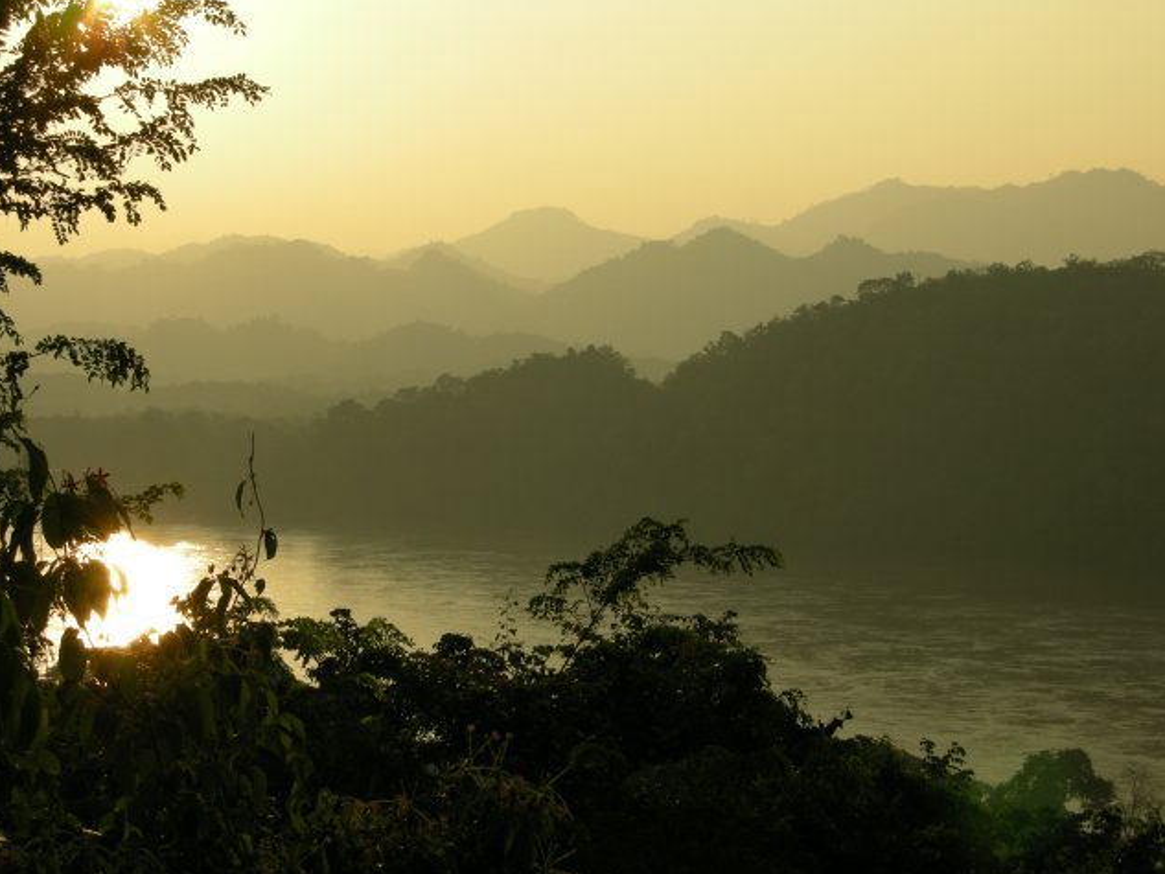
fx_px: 3030
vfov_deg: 16.4
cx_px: 578
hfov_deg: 21.8
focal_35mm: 90
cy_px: 438
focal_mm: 18.6
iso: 64
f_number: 6.7
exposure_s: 1/282
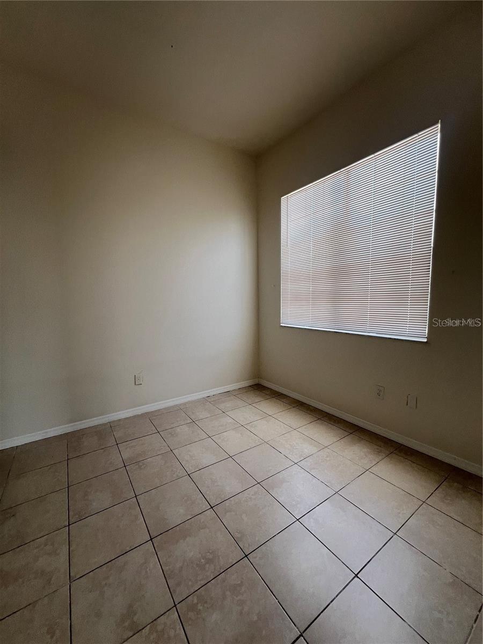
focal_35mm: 13
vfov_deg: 106.2
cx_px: 242
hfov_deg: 89.9
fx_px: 242
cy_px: 322
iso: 50
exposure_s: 1/99
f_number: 1.8
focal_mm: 1.57
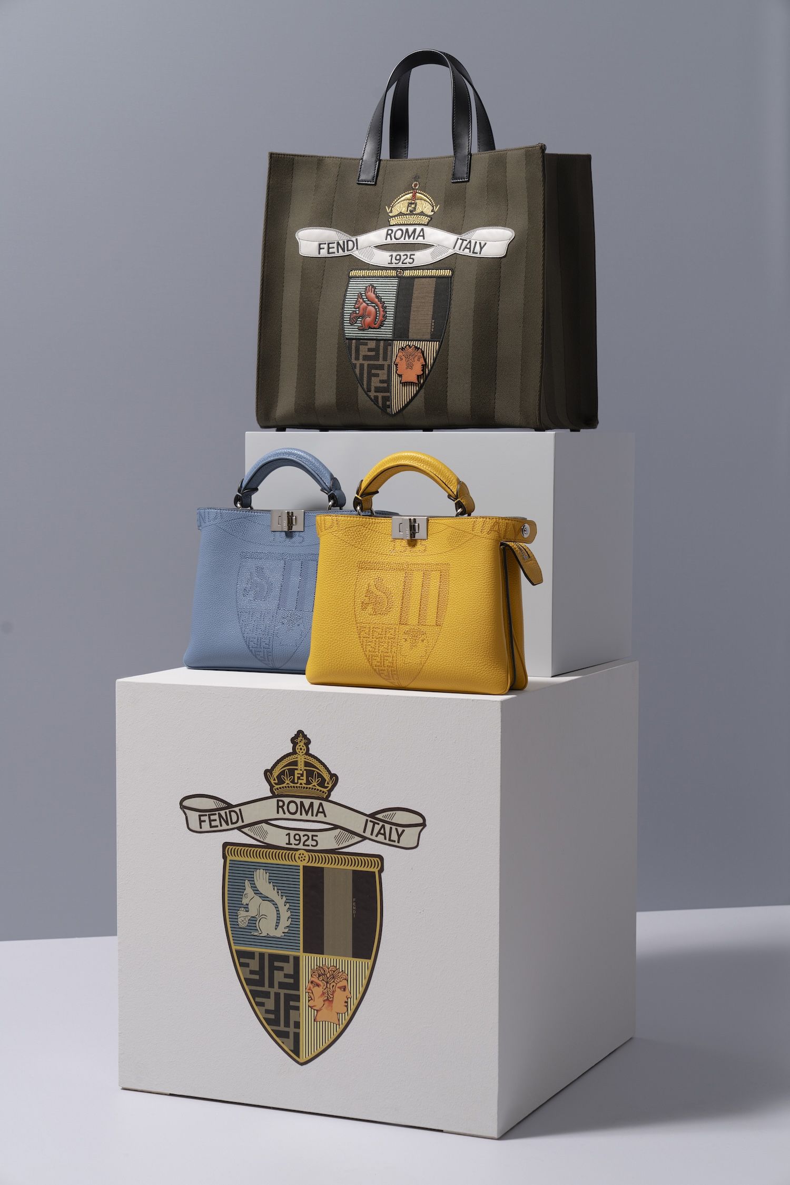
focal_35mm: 70
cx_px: 395
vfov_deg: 28.8
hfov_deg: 19.5
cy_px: 592
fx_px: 2304
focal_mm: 70
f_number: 8
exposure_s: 1/80
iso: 100
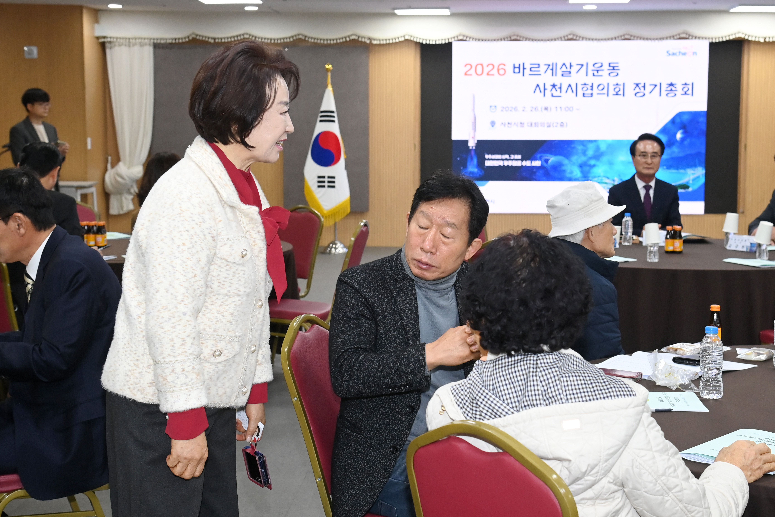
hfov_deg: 39.6
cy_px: 258
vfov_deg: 27.0
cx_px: 388
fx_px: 1076
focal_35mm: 50
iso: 2500
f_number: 6.3
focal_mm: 50
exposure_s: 1/250
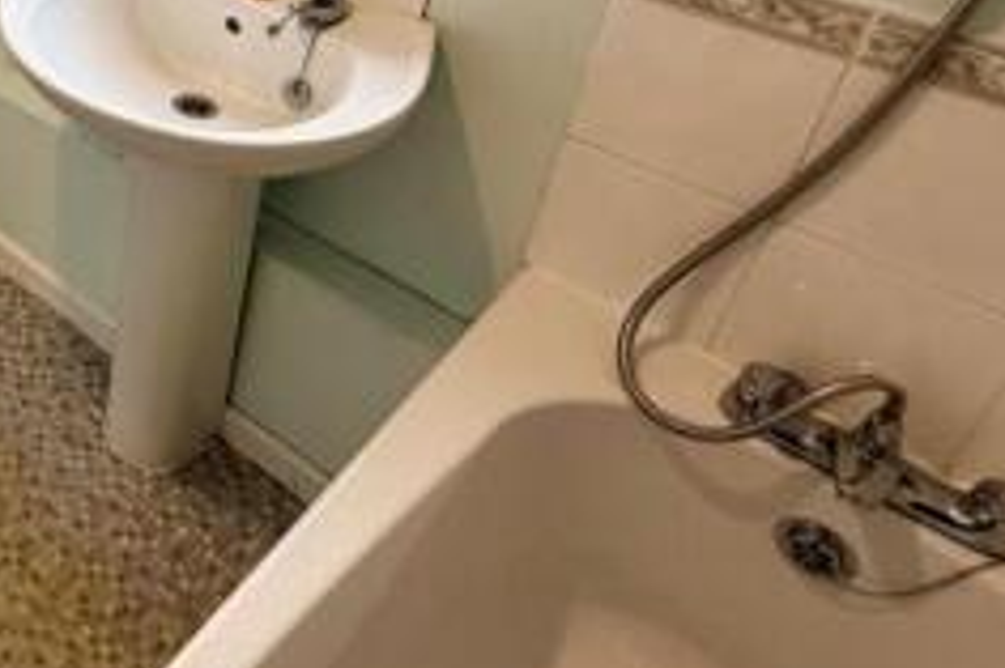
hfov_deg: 42.0
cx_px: -100
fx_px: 1004
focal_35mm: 36
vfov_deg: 32.9
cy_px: -40
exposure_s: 1/100
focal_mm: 2.22
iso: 125
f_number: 2.2
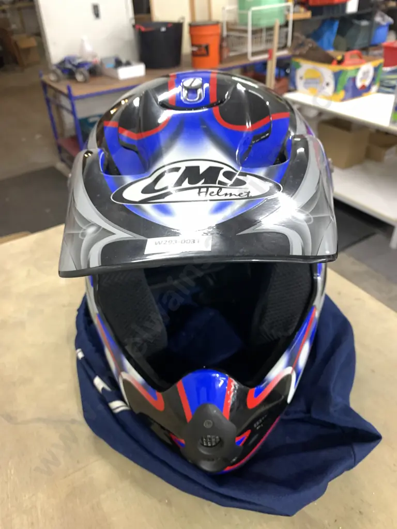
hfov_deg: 53.1
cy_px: 264
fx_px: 398
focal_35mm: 26
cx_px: 198
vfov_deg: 67.3
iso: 160
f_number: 1.8
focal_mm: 4.25
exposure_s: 1/50
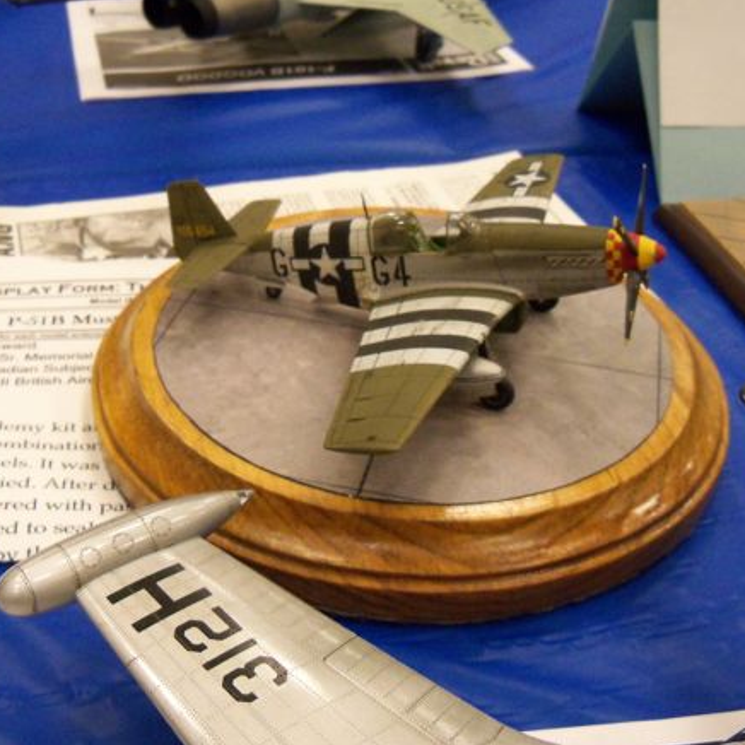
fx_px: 1120
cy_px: 371
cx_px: 369
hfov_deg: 36.8
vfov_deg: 36.8
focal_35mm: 46
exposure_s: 1/30
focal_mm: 6.2
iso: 400
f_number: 3.5
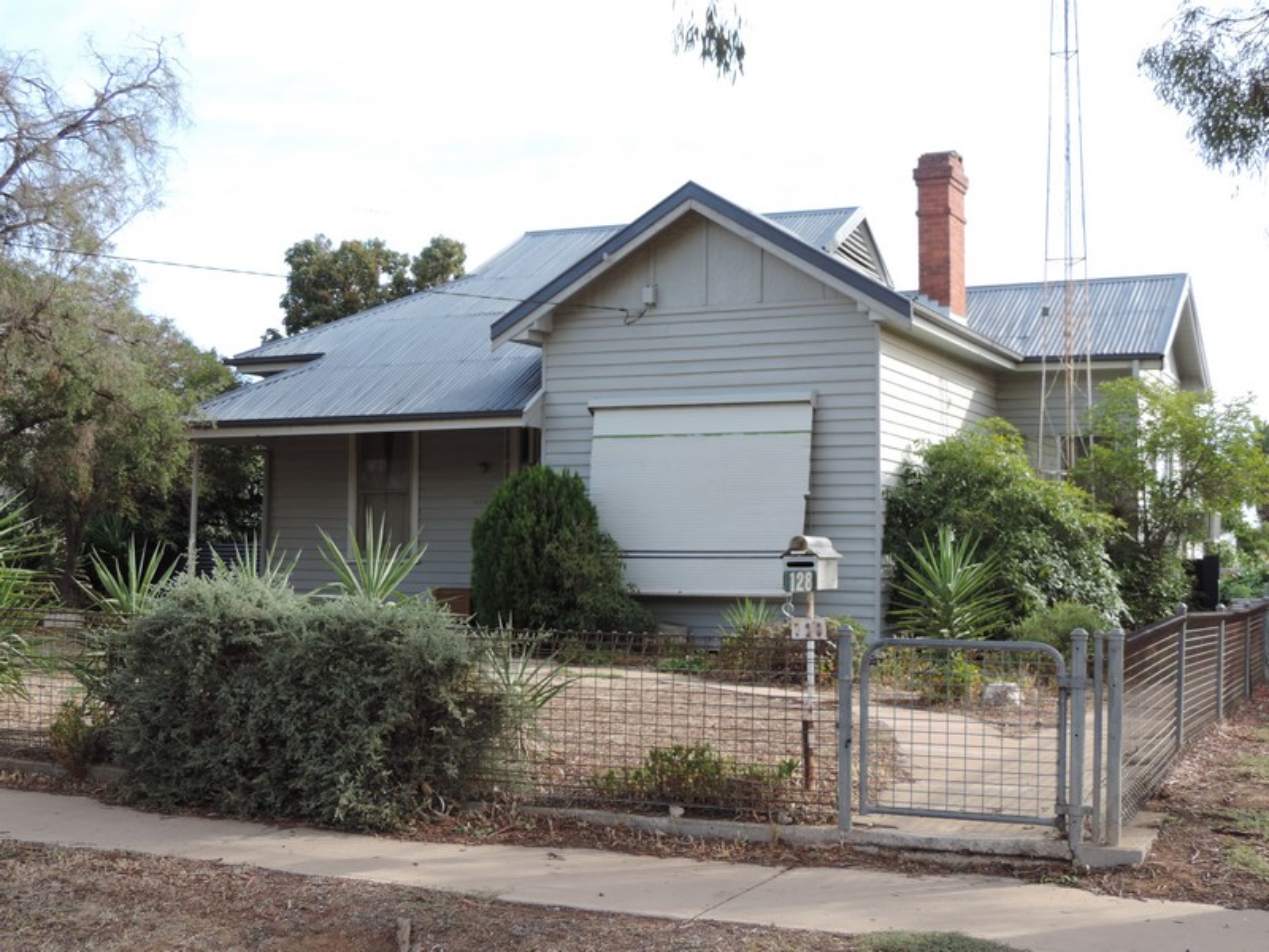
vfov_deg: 30.9
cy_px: 476
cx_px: 634
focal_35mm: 47
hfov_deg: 40.4
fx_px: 1723
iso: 80
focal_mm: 8.3
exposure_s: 1/250
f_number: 3.5
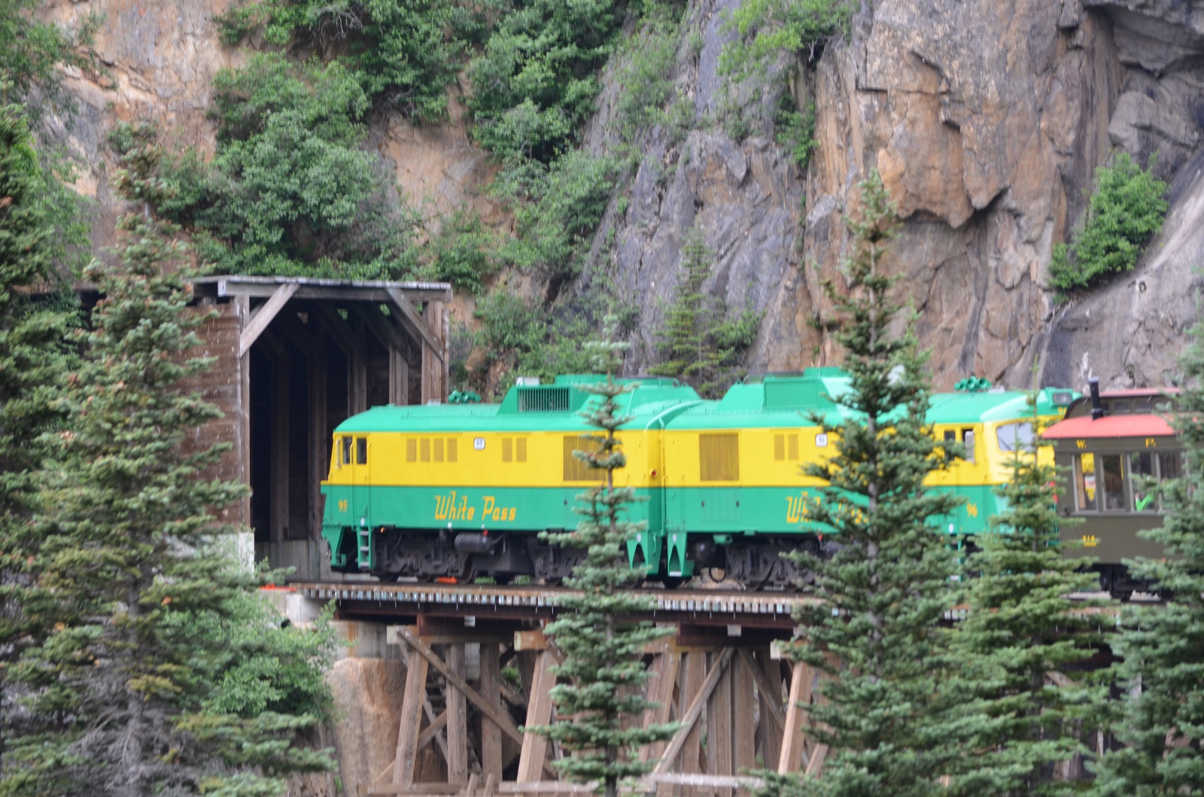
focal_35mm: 174
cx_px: 602
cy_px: 398
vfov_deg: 7.9
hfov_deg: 11.8
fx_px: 5806
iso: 320
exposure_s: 1/125
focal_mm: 116
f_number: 5.6
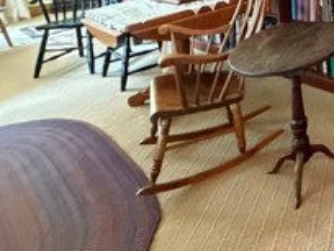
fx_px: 425
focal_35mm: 44
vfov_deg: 26.3
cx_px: 449
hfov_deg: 31.5
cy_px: -100
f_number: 2.2
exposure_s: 1/40
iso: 1250
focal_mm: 2.22
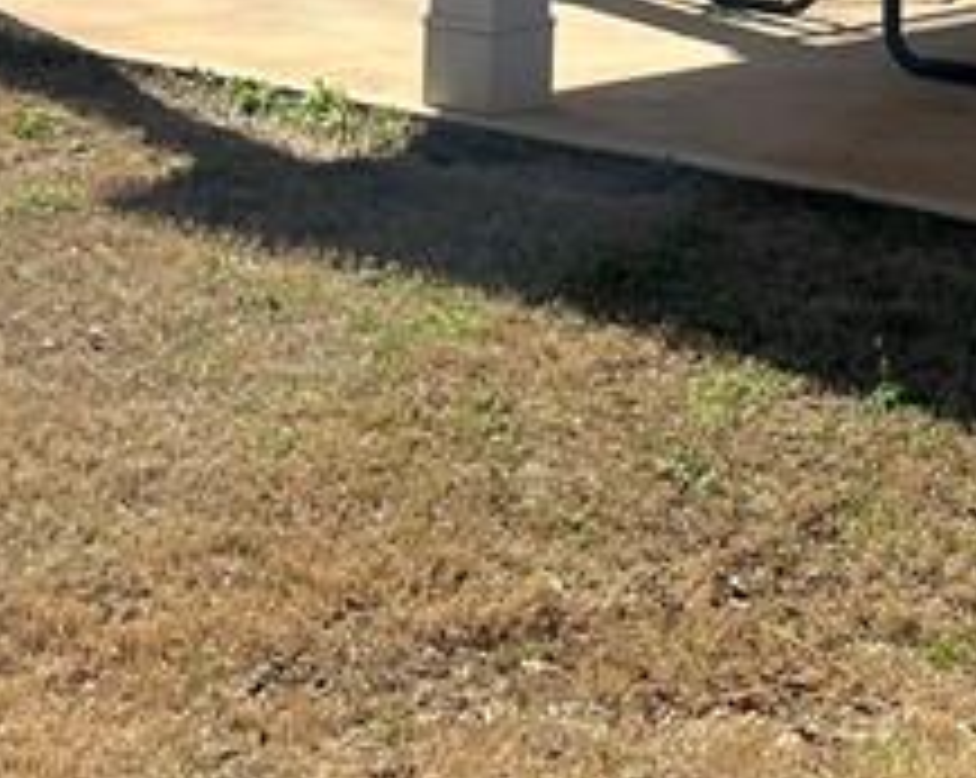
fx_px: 3462
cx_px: 810
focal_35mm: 120
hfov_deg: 15.9
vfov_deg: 12.1
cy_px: -436
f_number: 1.6
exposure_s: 1/2632
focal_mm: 5.1
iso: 50
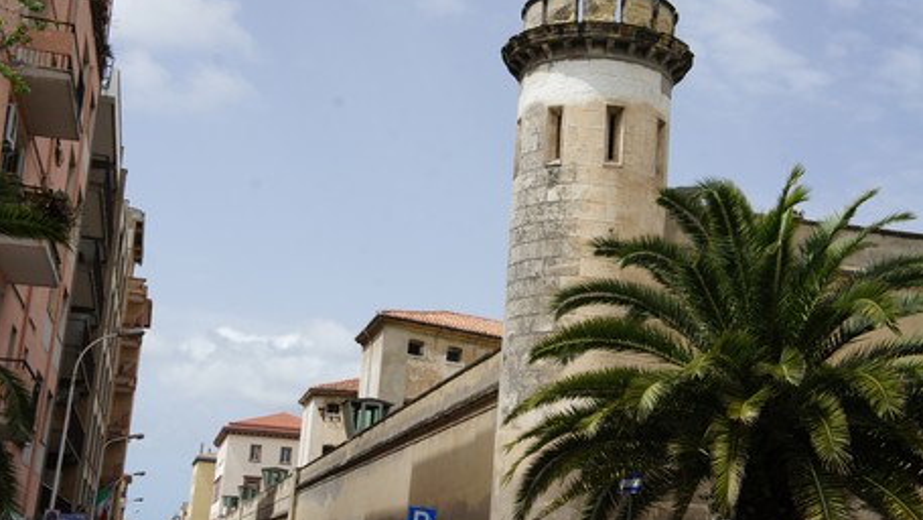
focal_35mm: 56
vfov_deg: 21.6
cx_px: 465
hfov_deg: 37.5
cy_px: 256
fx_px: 1359
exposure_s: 1/250
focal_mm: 35
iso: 200
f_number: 13
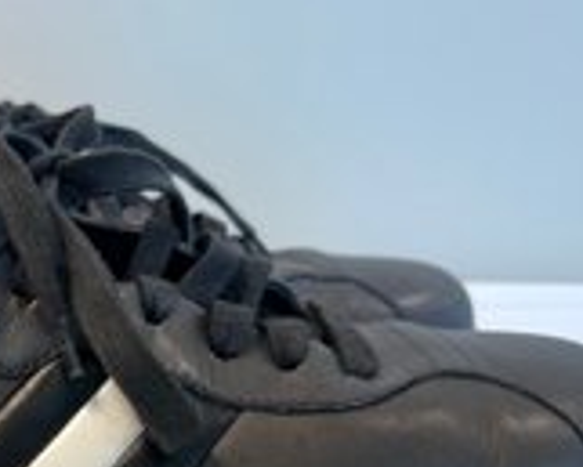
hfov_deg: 32.8
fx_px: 932
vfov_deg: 27.4
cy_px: 393
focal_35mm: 54
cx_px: 49
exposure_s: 1/120
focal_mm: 5.7
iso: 100
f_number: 1.5
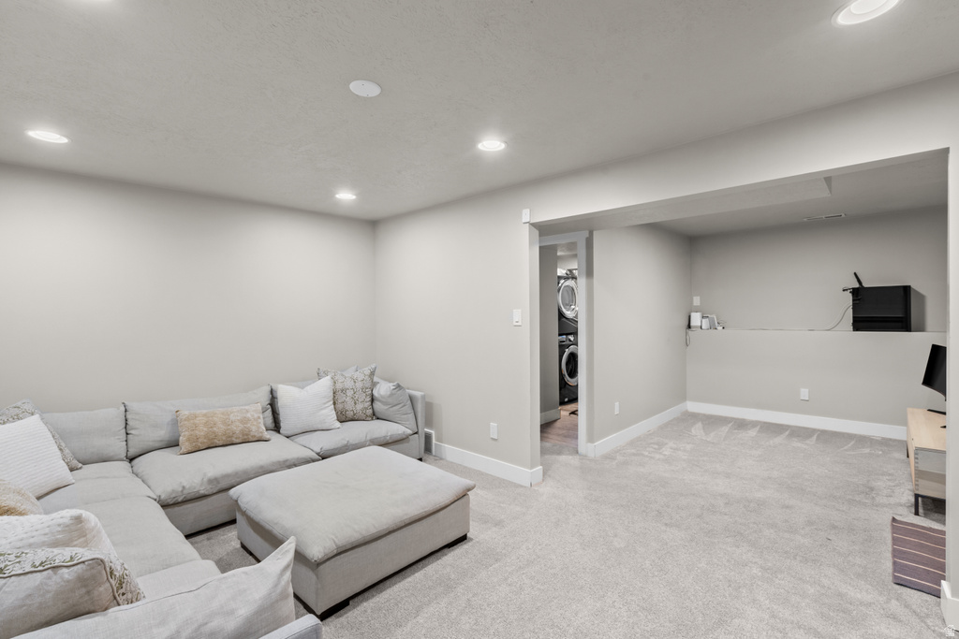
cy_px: 320
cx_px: 480
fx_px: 426
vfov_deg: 73.8
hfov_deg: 96.7
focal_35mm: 16
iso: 500
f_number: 10
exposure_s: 1/1.25
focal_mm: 16
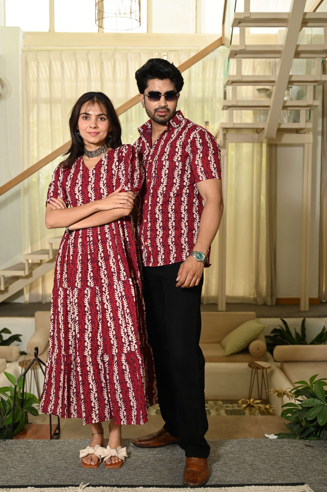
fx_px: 546
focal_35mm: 40
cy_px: 246
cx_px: 164
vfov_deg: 48.5
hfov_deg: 33.4
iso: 320
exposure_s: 1/160
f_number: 4.5
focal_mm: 40
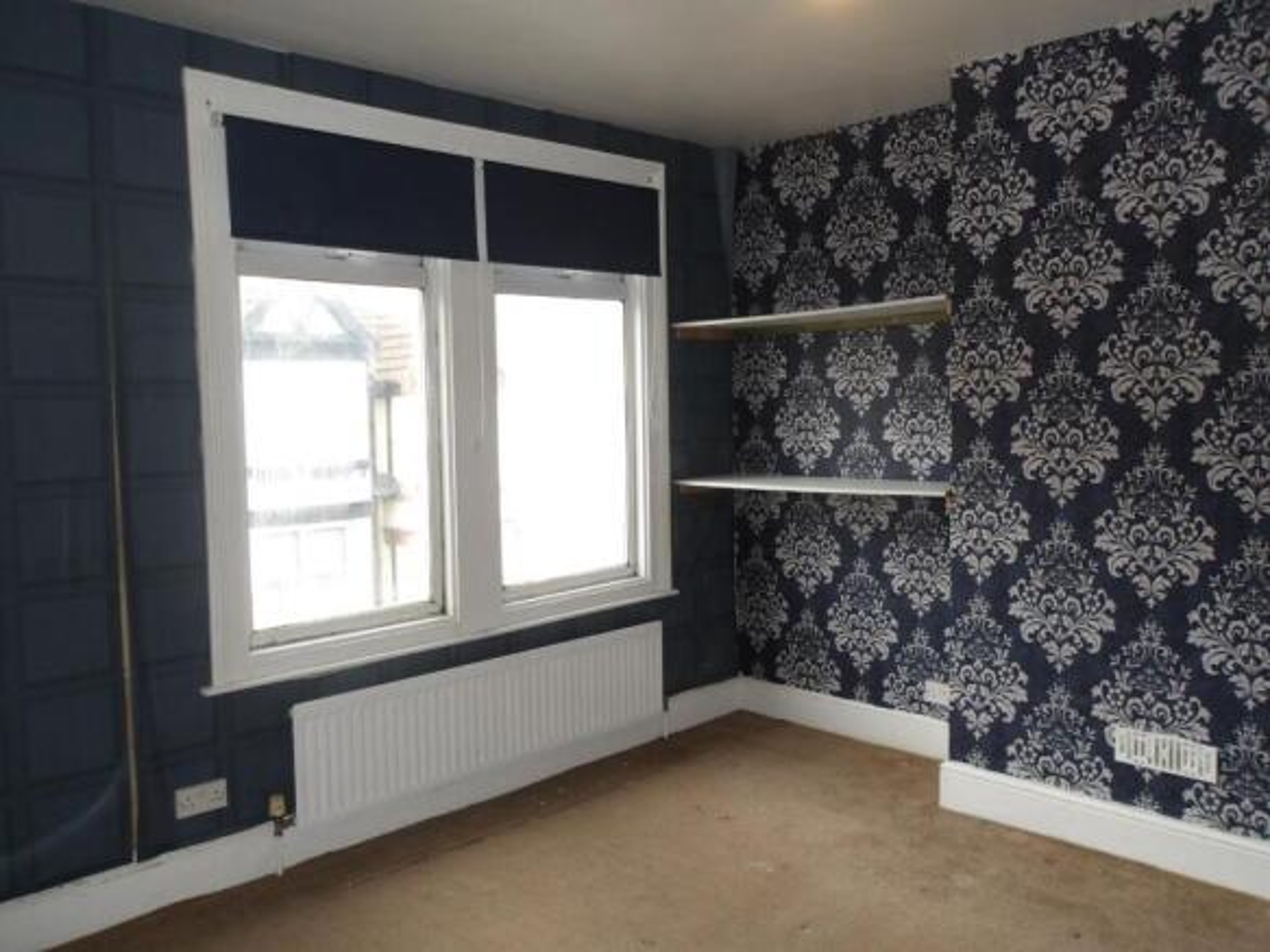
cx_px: 635
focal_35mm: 27
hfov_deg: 65.3
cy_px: 476
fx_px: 990
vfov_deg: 51.3
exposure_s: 1/30
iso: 111
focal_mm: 4.9
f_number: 3
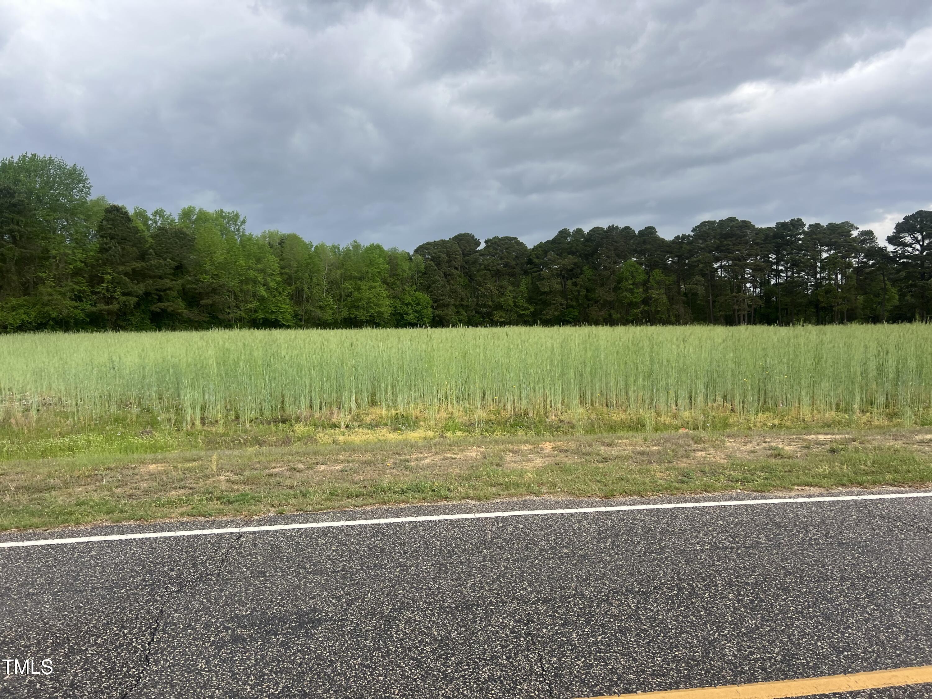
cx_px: 466
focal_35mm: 26
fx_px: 700
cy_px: 350
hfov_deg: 67.3
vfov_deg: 53.1
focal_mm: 5.7
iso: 50
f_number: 1.5
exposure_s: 1/827
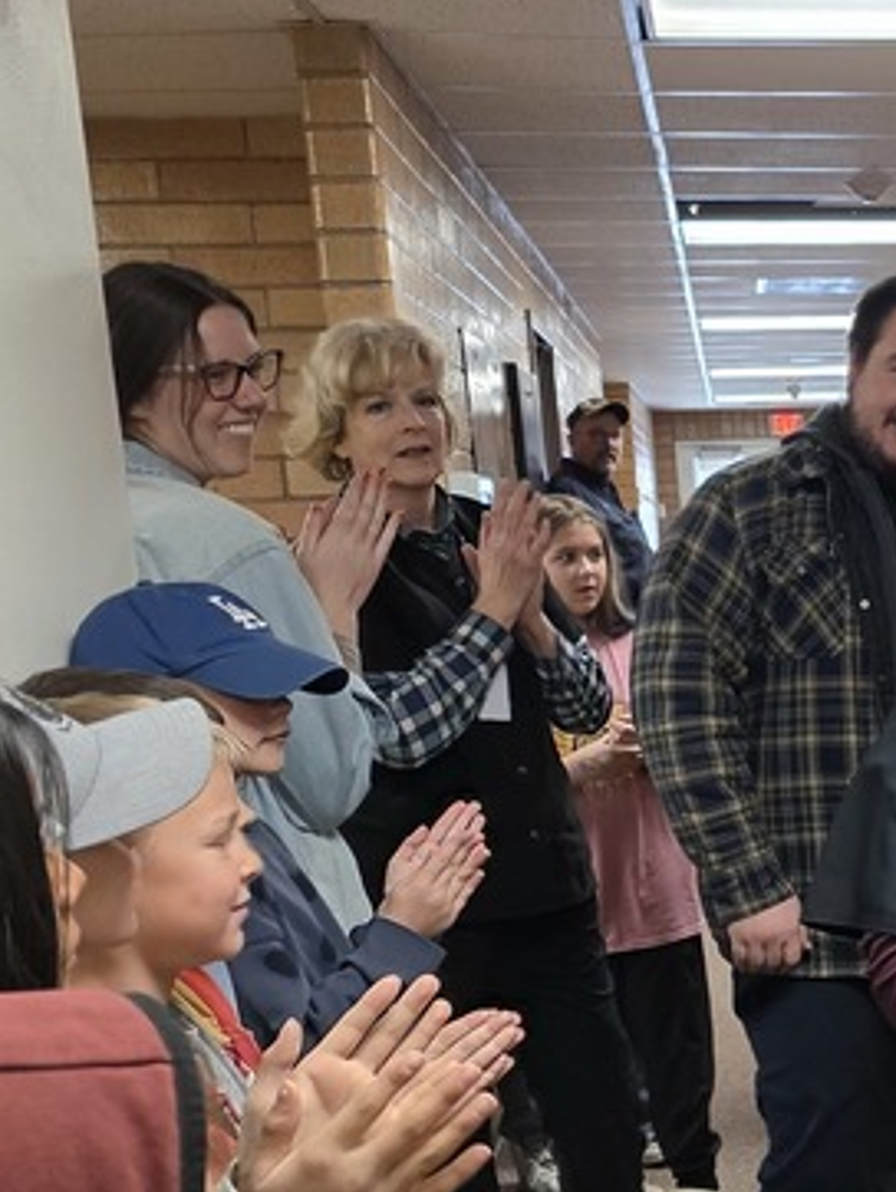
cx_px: 1186
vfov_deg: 29.4
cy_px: 876
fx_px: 2241
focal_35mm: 65
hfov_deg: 20.5
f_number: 1.7
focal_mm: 6.3
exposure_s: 1/120
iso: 400
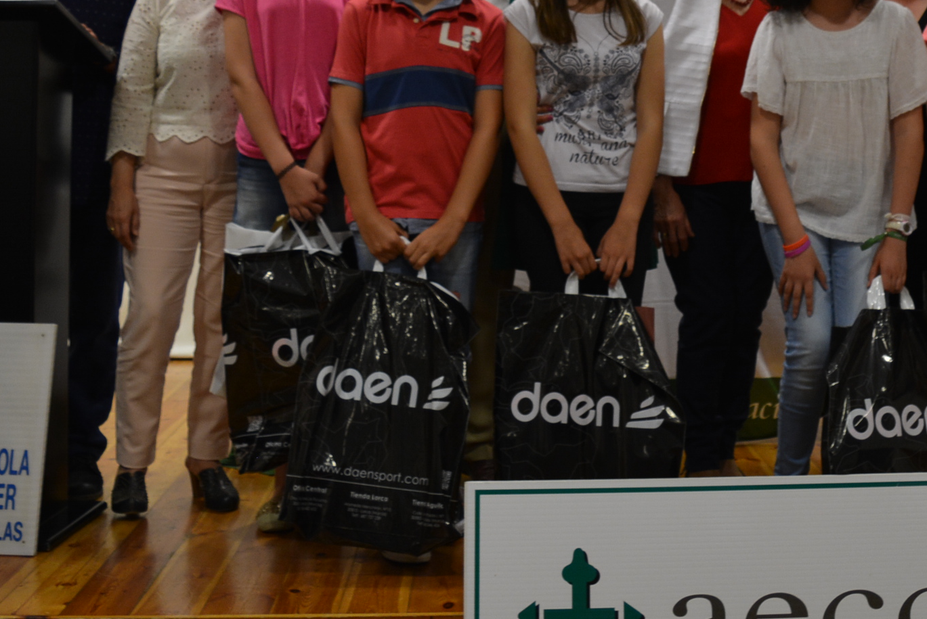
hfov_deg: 33.4
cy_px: 47
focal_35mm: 59
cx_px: 662
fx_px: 1520
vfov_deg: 22.4
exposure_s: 1/60
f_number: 4
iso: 450
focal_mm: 18
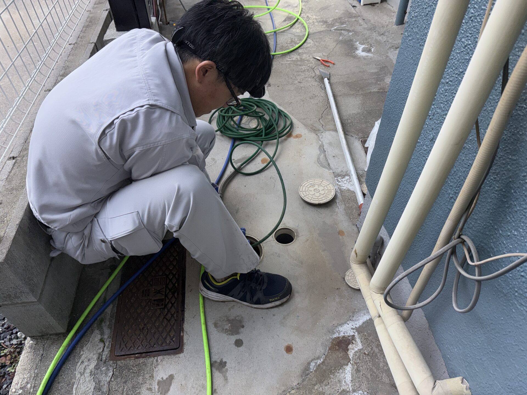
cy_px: 198
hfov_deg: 71.6
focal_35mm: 24
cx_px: 264
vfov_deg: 56.8
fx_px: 365
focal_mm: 6.76
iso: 50
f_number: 1.78
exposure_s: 1/992
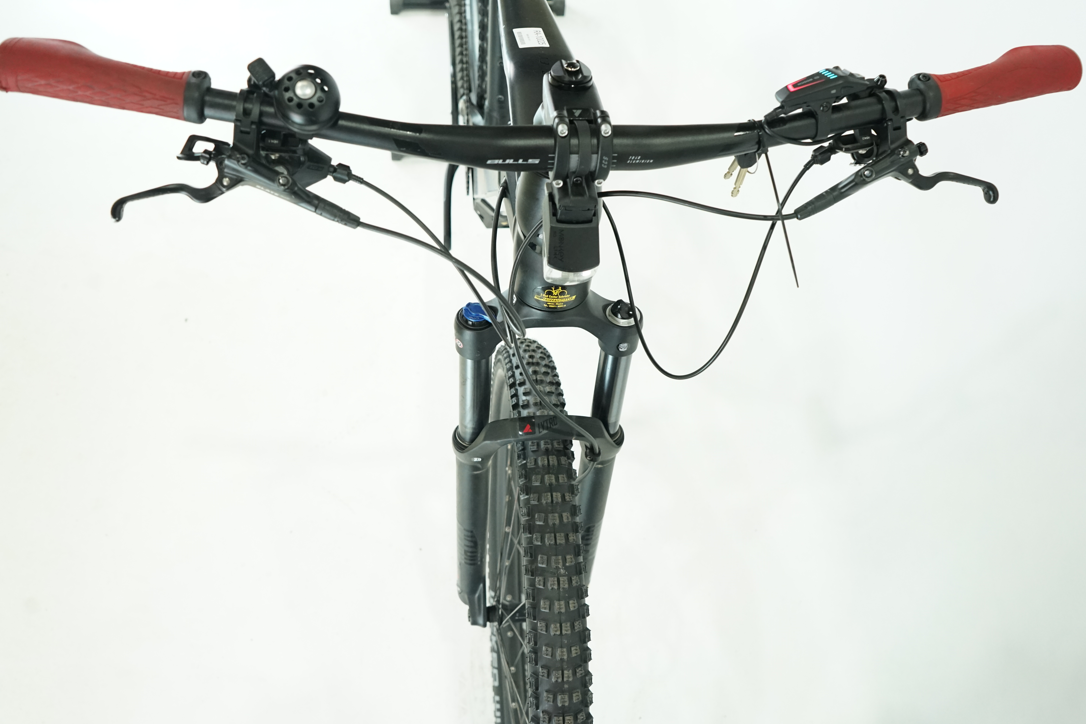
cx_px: 548
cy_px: 374
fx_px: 875
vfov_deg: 45.0
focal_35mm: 29
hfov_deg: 63.7
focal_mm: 28
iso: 2500
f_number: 5
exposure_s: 1/200
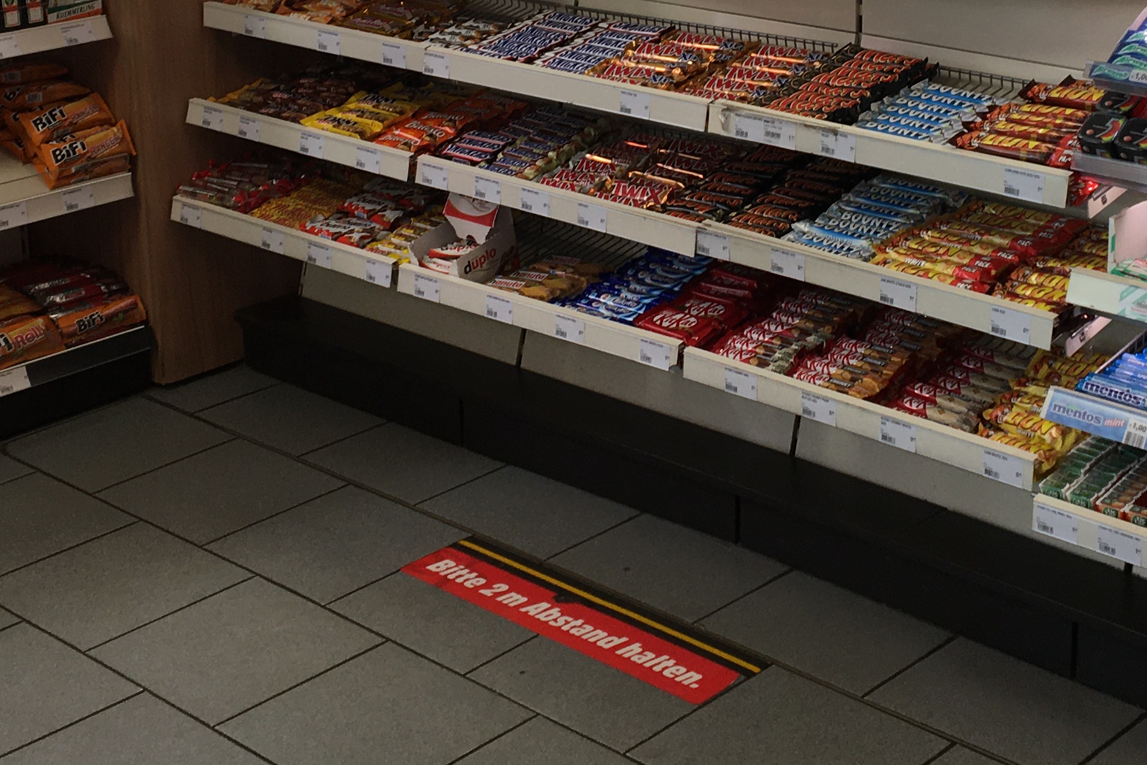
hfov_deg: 30.9
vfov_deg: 20.5
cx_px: 662
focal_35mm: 65
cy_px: 88
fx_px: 2071
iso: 32
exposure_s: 1/50
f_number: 2.2
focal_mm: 4.15
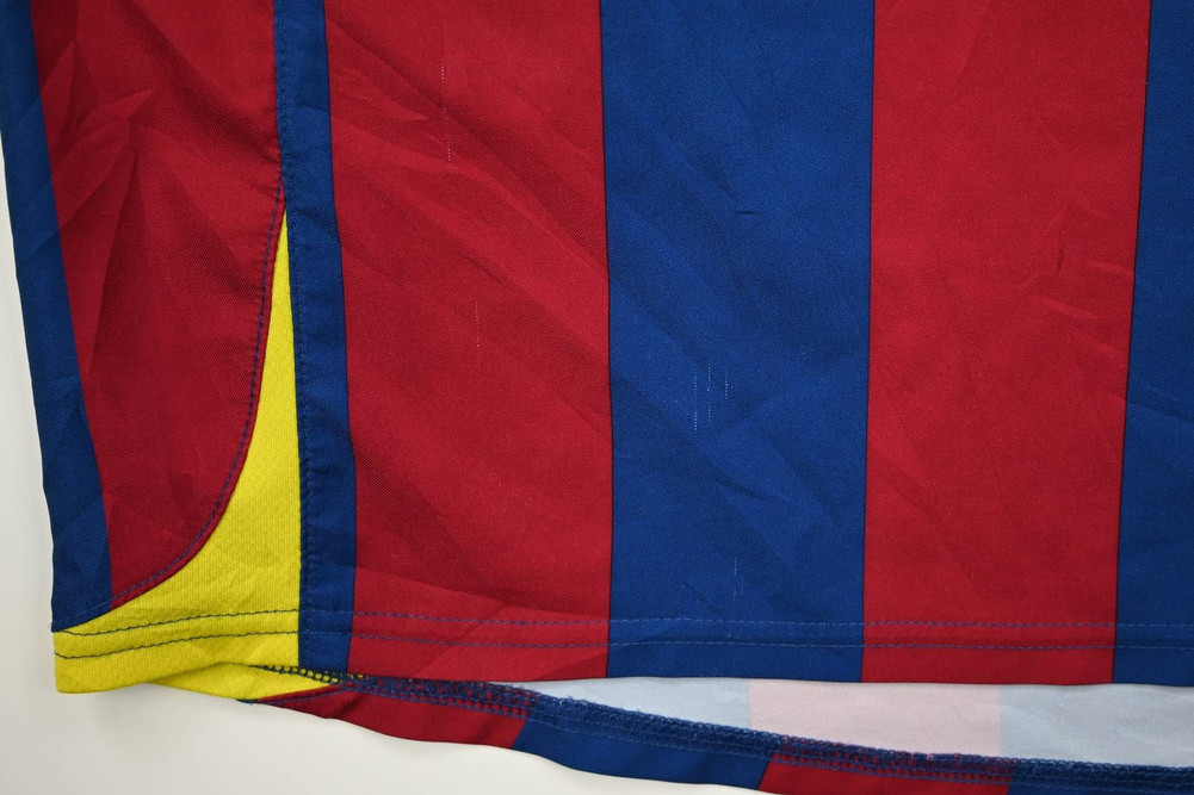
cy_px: 398
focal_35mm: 30
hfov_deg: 61.1
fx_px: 1011
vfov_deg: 42.9
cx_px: 597
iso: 200
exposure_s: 1/125
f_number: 4.8
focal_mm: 30.5
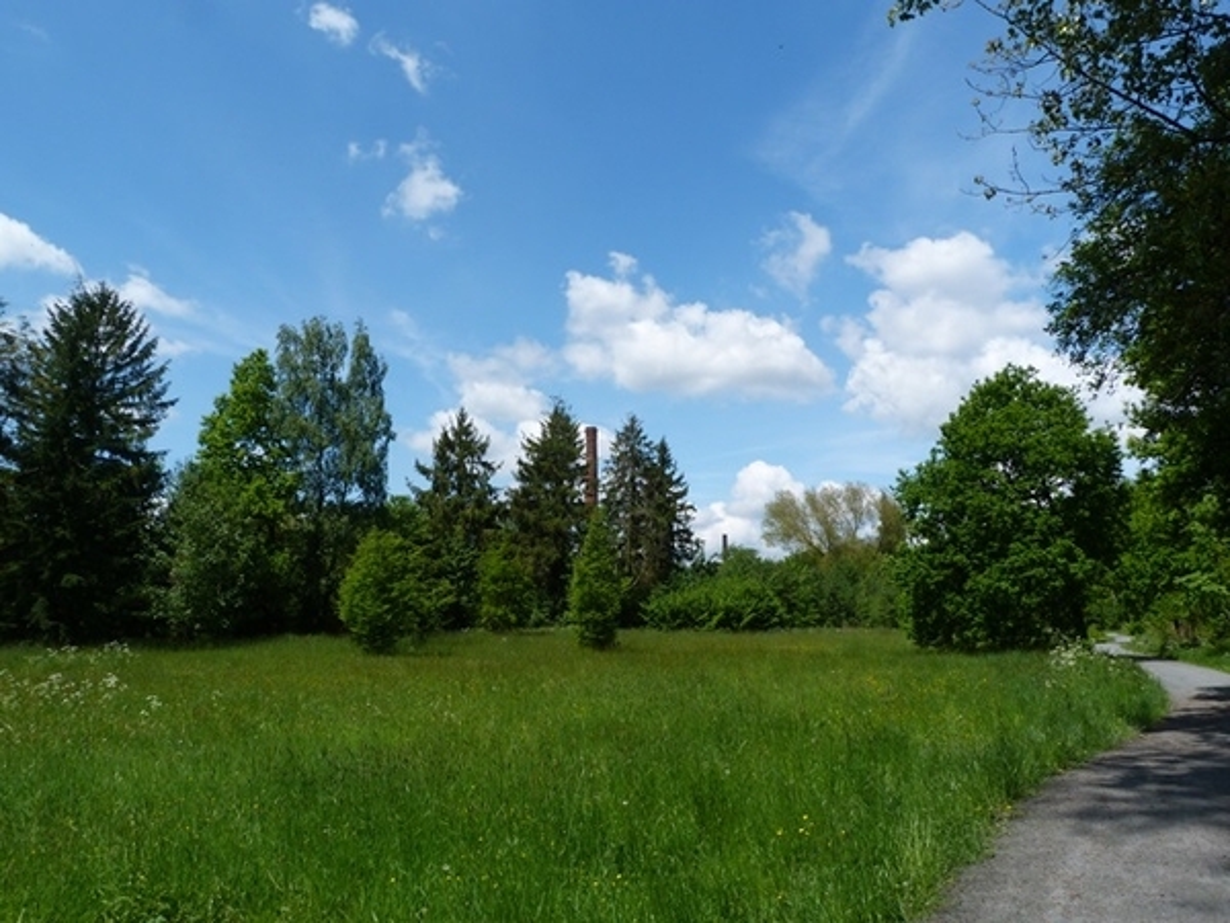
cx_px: 615
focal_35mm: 25
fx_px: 888
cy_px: 462
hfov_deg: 69.4
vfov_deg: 54.9
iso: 80
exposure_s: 1/320
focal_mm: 4.5
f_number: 5.6
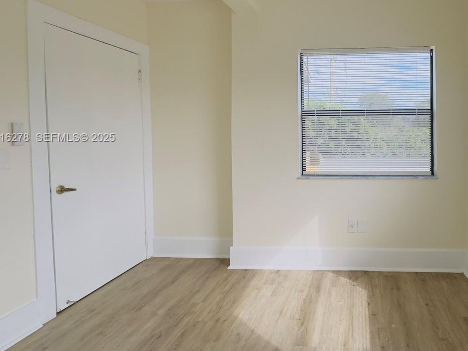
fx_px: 298
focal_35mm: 22
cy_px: 138
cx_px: 340
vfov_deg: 60.5
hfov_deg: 72.1
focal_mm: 2.22
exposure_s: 1/294
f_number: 2.2
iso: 40
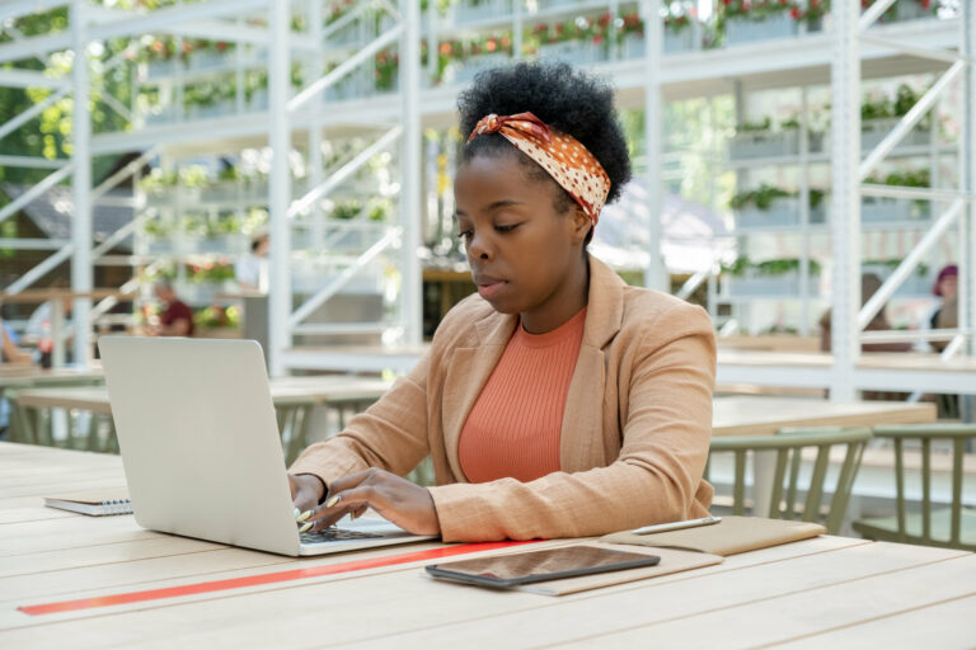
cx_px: 488
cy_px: 325
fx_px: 1572
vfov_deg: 23.4
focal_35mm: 58
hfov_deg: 34.5
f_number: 2.8
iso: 400
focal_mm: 38.8
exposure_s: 1/400
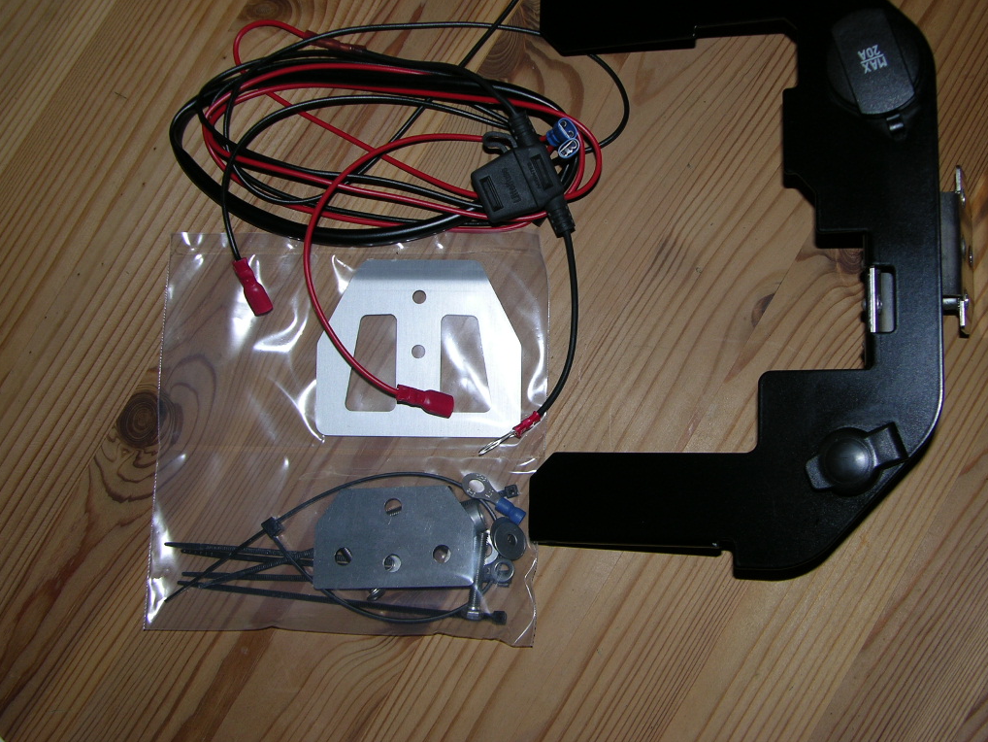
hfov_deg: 42.9
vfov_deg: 32.8
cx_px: 554
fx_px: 1256
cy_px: 287
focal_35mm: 44
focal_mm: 8.9
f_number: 2.8
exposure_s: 1/60.1
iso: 50
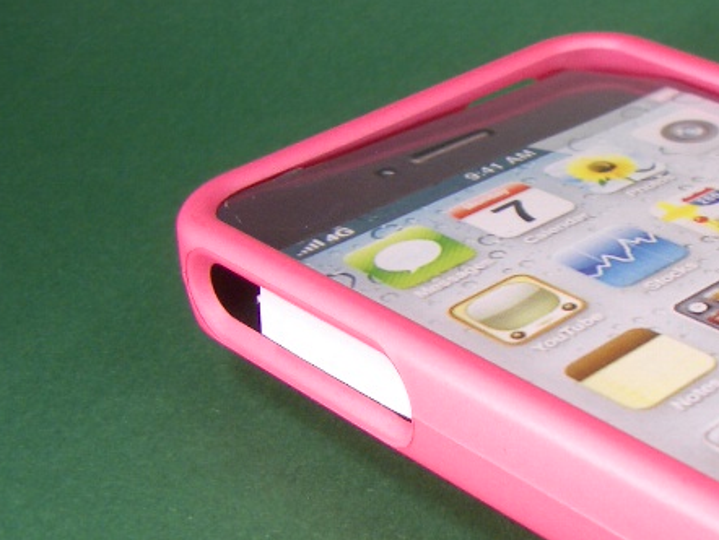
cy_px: 384
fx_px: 1683
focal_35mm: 81
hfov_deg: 22.6
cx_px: 807
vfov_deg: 18.1
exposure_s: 1/100
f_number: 2.6
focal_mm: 5.8
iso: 50
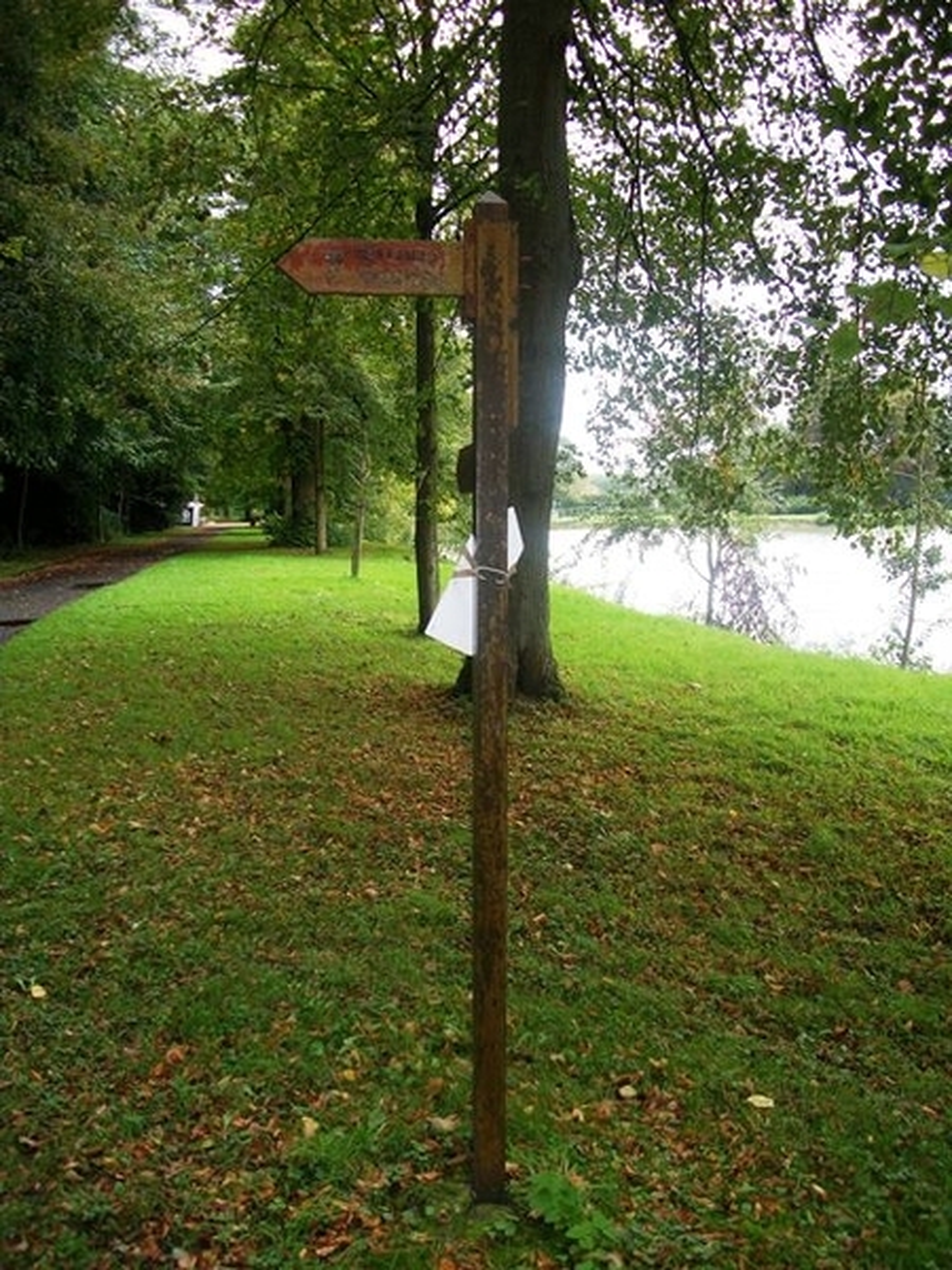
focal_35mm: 32
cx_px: 476
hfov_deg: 44.2
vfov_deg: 56.8
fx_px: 1173
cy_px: 635
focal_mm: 5.7
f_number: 2.9
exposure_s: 1/125
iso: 80
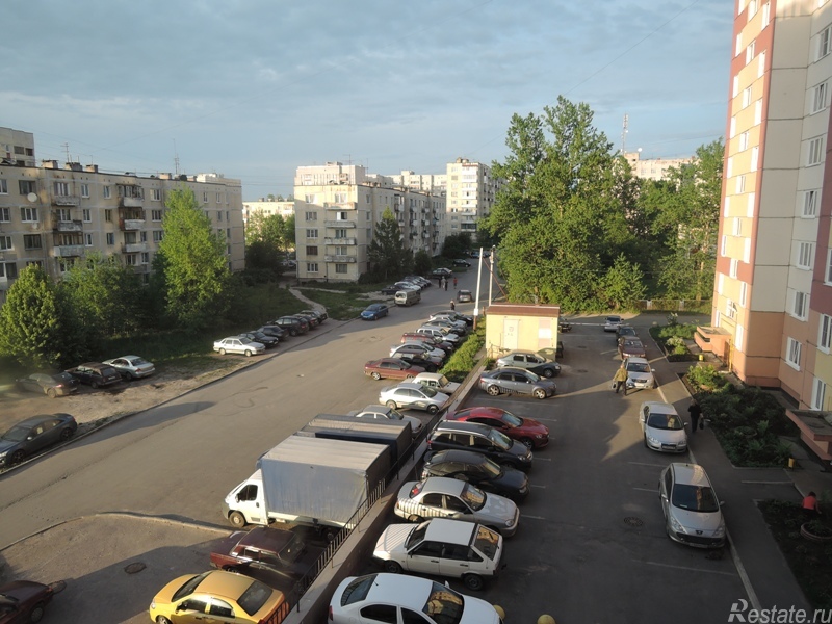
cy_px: 312
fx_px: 577
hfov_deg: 71.6
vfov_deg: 56.8
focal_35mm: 24
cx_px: 416
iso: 80
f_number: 2.8
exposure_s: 1/200
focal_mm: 5.1
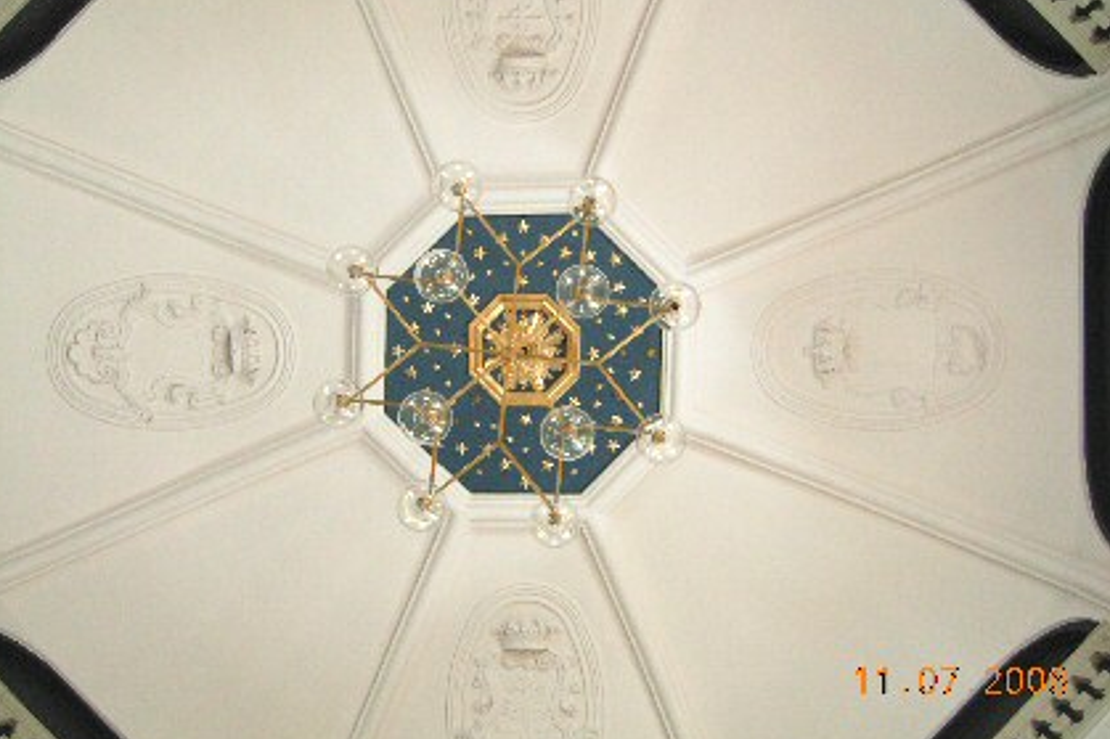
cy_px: 346
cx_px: 550
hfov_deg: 50.7
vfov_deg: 35.0
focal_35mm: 38
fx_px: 1171
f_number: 2.7
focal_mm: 7.5
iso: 168
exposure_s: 1/4
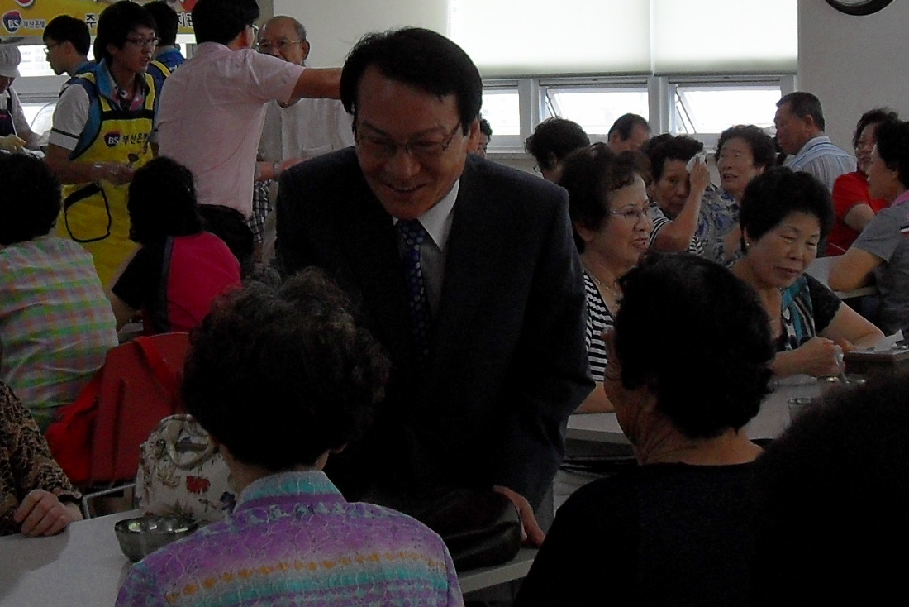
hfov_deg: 20.8
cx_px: 460
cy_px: 151
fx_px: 2475
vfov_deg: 13.9
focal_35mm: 98
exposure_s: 1/180
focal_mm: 7
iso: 100
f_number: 3
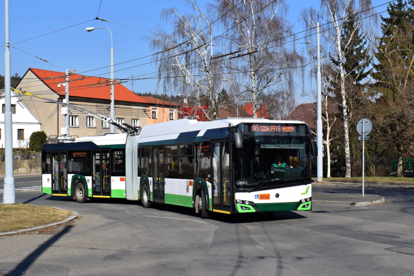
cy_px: 105
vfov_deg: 27.6
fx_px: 560
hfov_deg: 40.5
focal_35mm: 49
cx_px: 188
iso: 200
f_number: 10
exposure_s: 1/400
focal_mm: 23
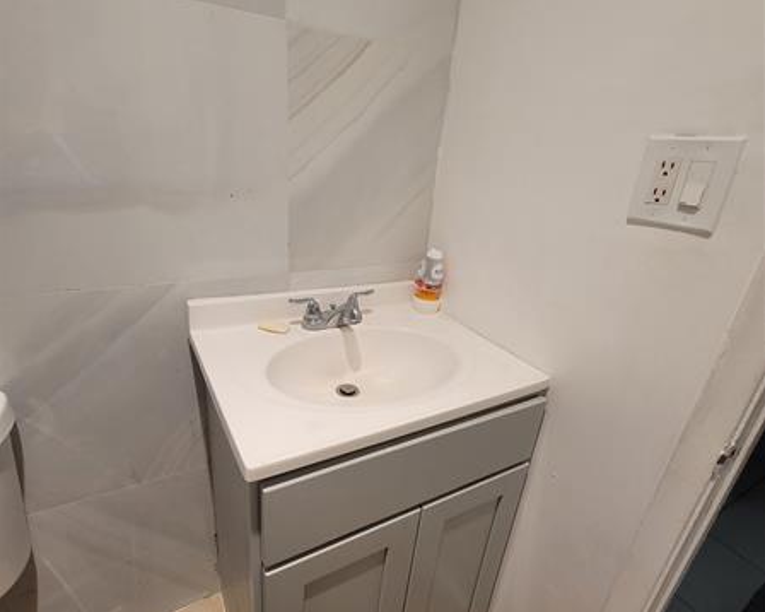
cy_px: 318
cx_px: 382
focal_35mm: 17
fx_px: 385
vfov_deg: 76.9
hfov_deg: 89.7
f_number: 2.2
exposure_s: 1/60
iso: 250
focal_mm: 2.2
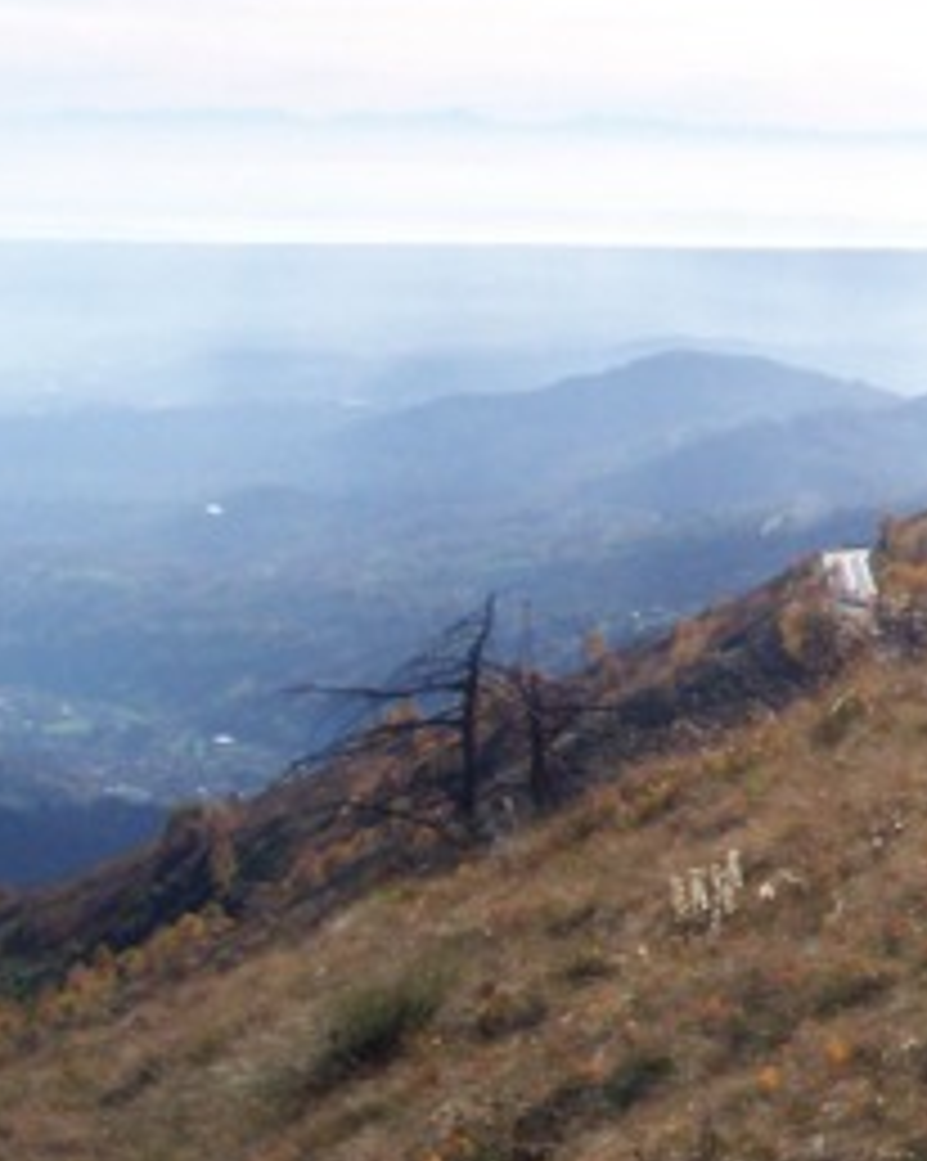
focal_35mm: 109
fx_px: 3743
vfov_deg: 17.6
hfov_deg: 12.6
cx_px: 1755
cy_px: 378
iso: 100
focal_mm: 5.9
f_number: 4.5
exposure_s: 1/646
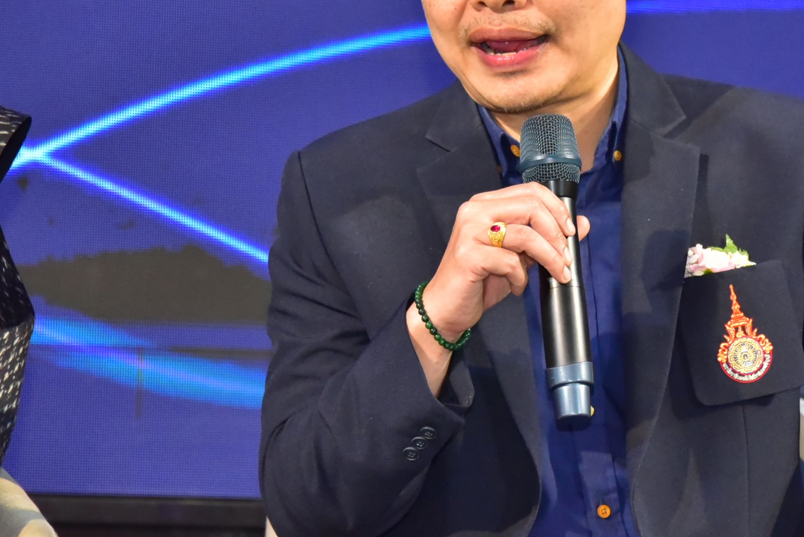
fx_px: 6591
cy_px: 173
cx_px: 552
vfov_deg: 4.7
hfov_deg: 7.0
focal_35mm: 295
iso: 6400
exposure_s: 1/200
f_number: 6.3
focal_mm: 190
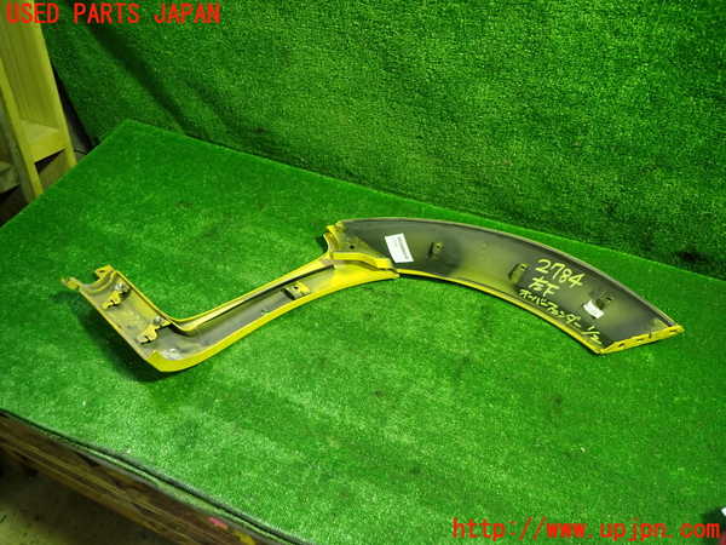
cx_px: 363
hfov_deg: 69.4
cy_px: 272
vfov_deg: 54.9
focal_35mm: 25
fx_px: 524
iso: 200
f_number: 2
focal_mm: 4.5
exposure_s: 1/30
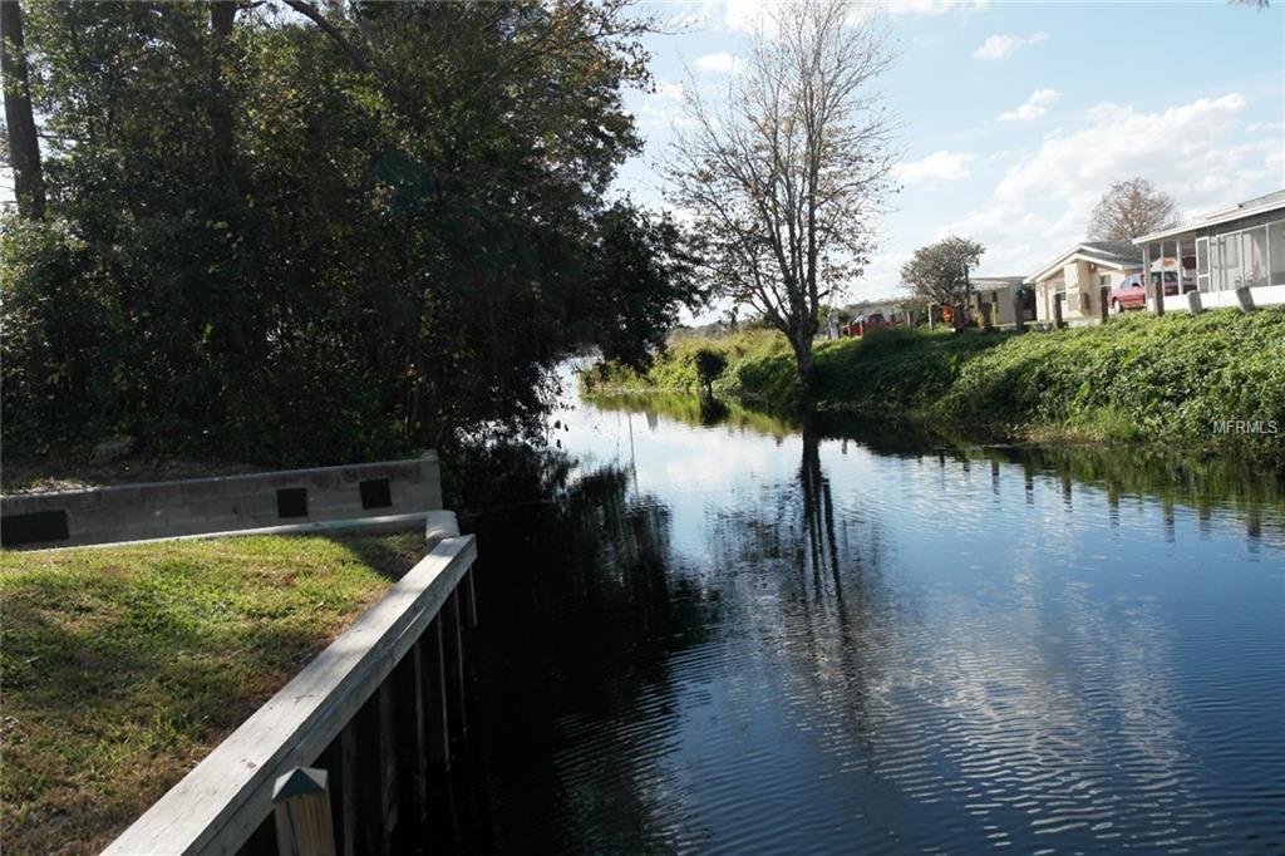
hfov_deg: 61.9
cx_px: 642
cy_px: 428
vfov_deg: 43.6
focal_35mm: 30
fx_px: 1070
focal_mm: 20
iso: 200
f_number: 5.6
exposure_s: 1/500
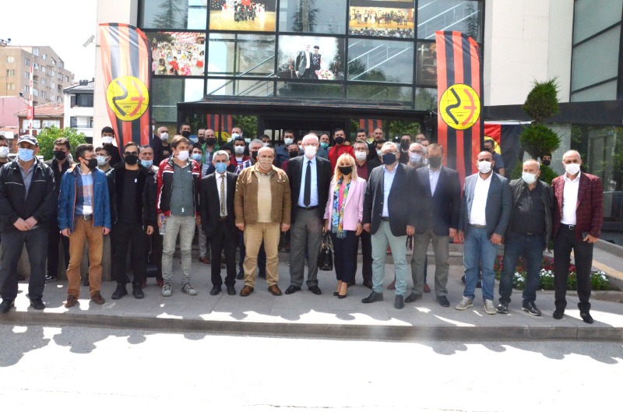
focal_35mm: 27
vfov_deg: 47.7
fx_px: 466
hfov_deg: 67.5
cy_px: 206
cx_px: 312
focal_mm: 18
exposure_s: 1/1600
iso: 3200
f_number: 20
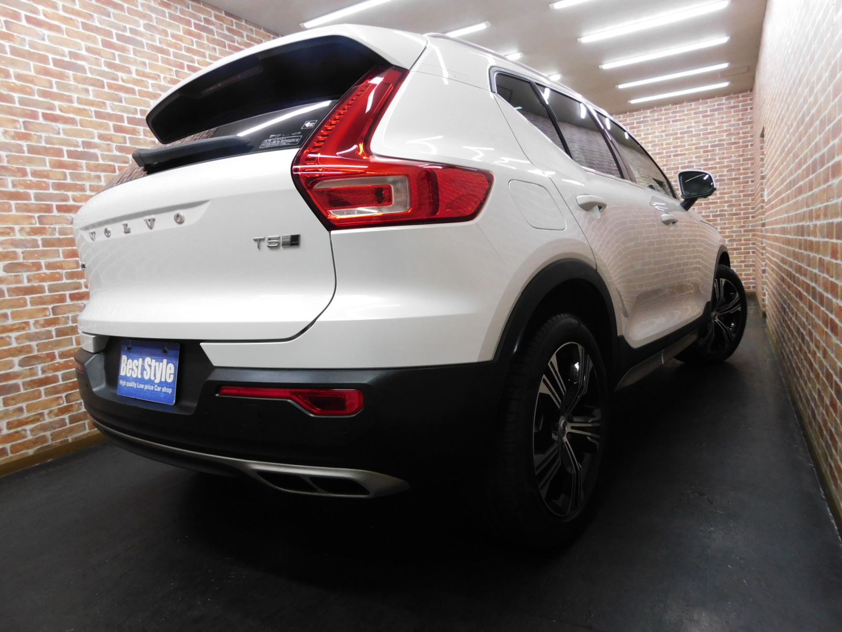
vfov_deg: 58.9
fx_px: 559
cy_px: 316
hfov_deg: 73.9
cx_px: 421
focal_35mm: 23
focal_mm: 4
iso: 280
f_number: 3
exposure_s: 1/30
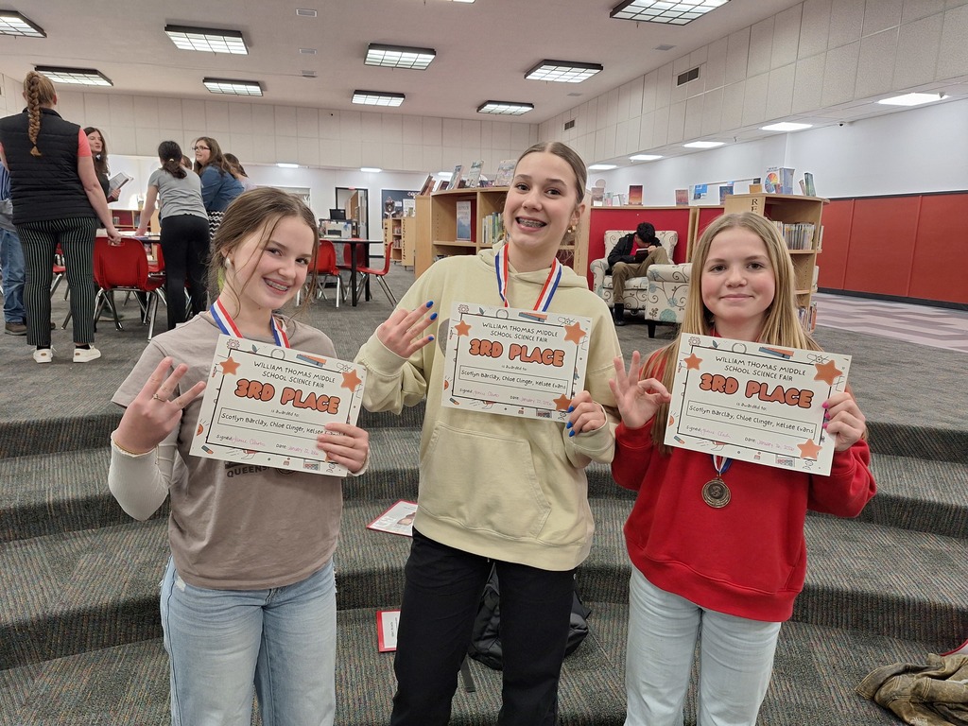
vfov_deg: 58.9
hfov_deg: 73.9
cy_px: 363
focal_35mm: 23
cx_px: 484
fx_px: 643
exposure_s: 1/40
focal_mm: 5.54
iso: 200
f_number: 1.8
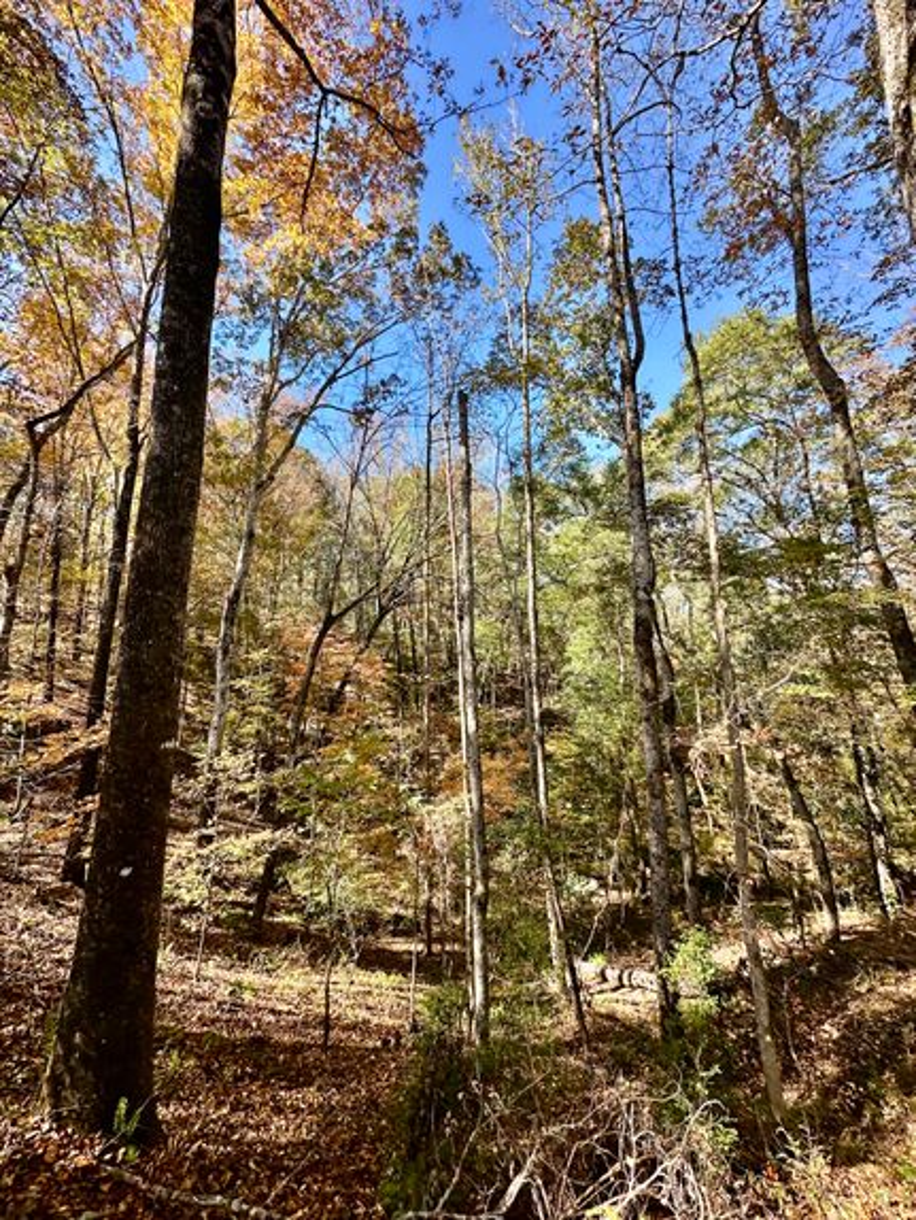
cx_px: 458
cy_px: 610
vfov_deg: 102.0
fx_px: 494
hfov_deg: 85.7
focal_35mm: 14
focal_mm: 2.22
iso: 40
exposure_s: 1/291
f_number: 2.2
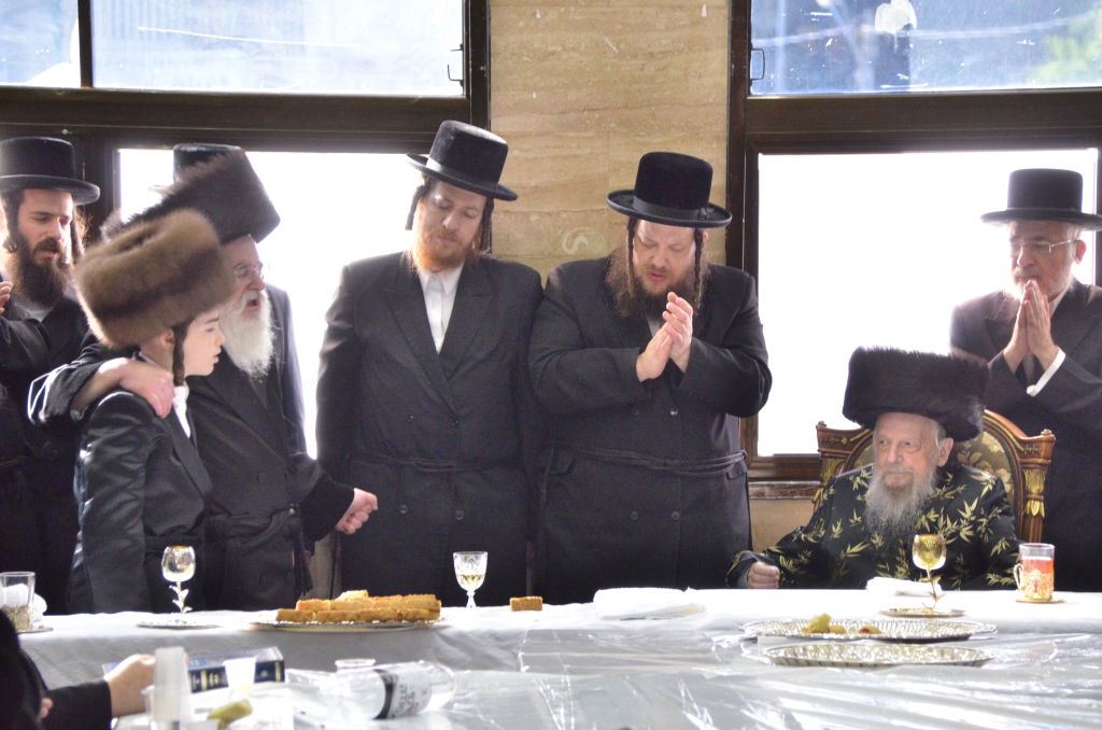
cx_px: 551
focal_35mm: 188
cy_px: 365
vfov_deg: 7.3
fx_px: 5727
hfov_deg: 11.0
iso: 3200
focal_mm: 125
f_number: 5.6
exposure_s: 1/160
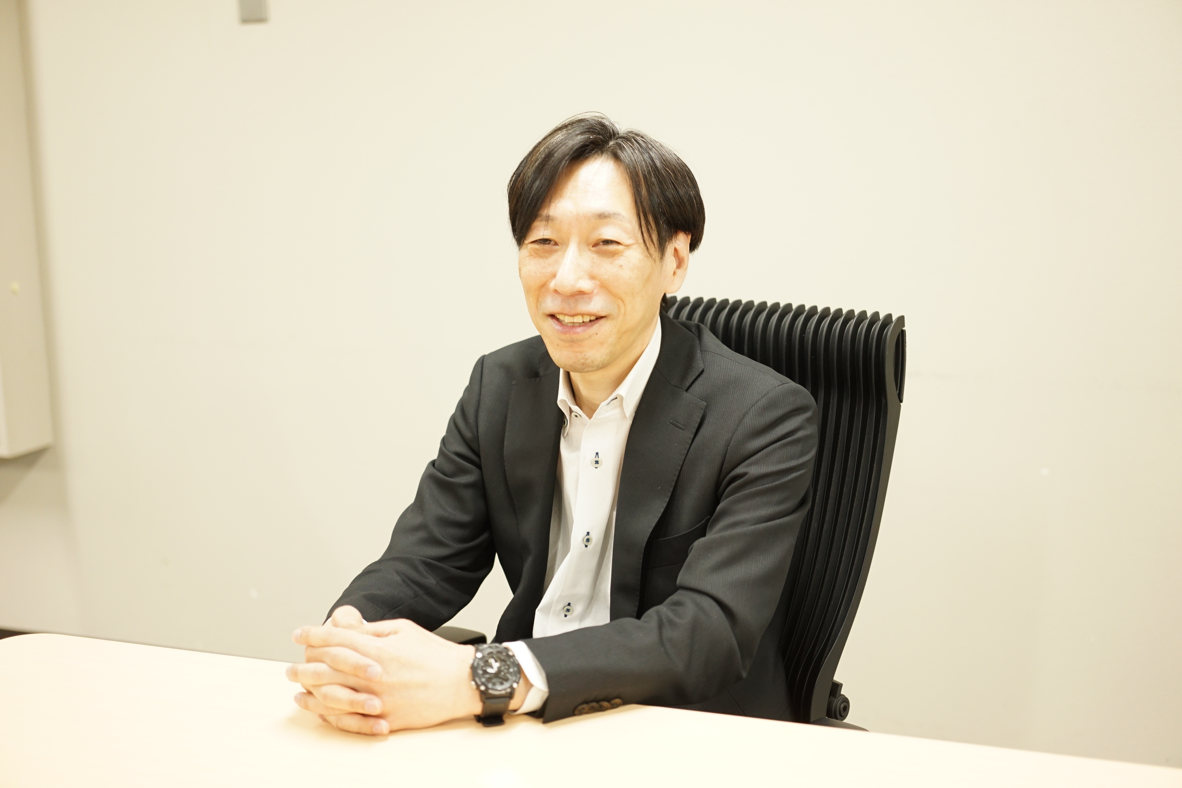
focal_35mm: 50
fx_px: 1642
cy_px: 394
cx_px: 591
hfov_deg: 39.6
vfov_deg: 27.0
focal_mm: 50
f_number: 2.5
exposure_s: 1/100
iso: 800
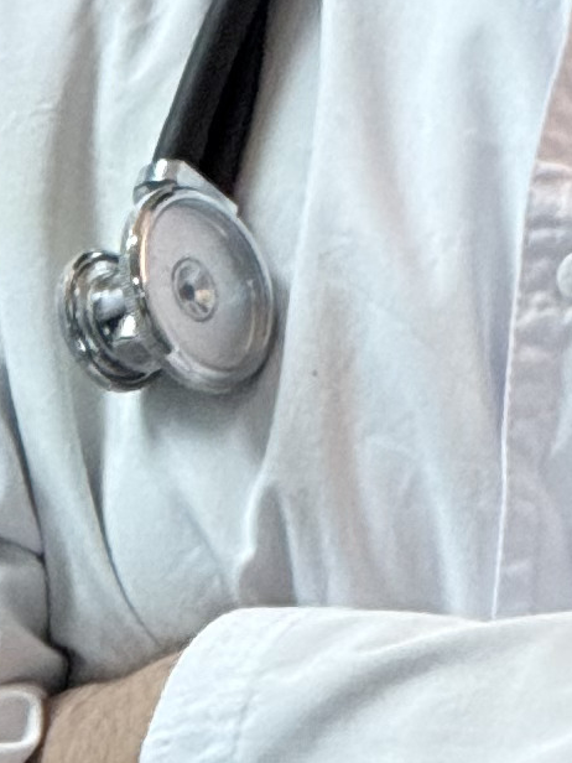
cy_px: -661
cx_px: 249
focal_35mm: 785
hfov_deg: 1.9
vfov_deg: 2.5
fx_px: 17295
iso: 200
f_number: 2.8
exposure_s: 1/100
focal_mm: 15.66
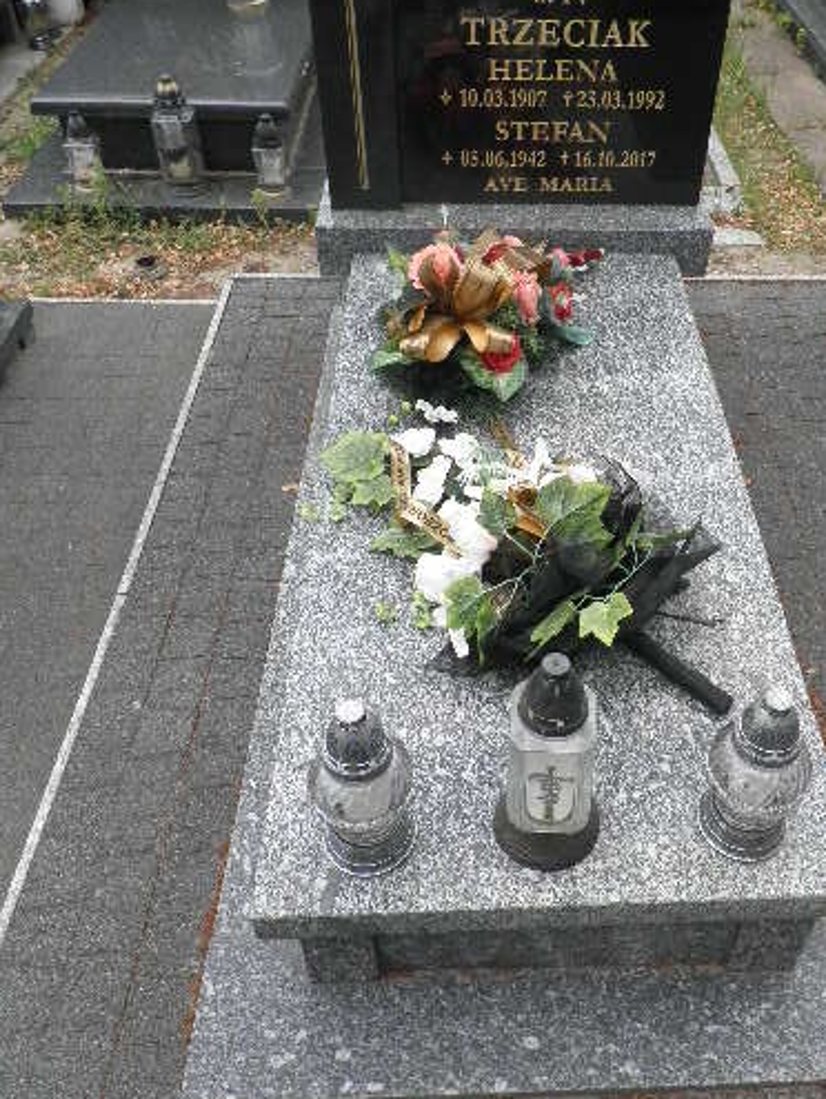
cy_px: 522
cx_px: 531
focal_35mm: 31
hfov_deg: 45.0
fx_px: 985
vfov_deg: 58.3
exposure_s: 1/250
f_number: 3.3
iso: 64
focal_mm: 4.3
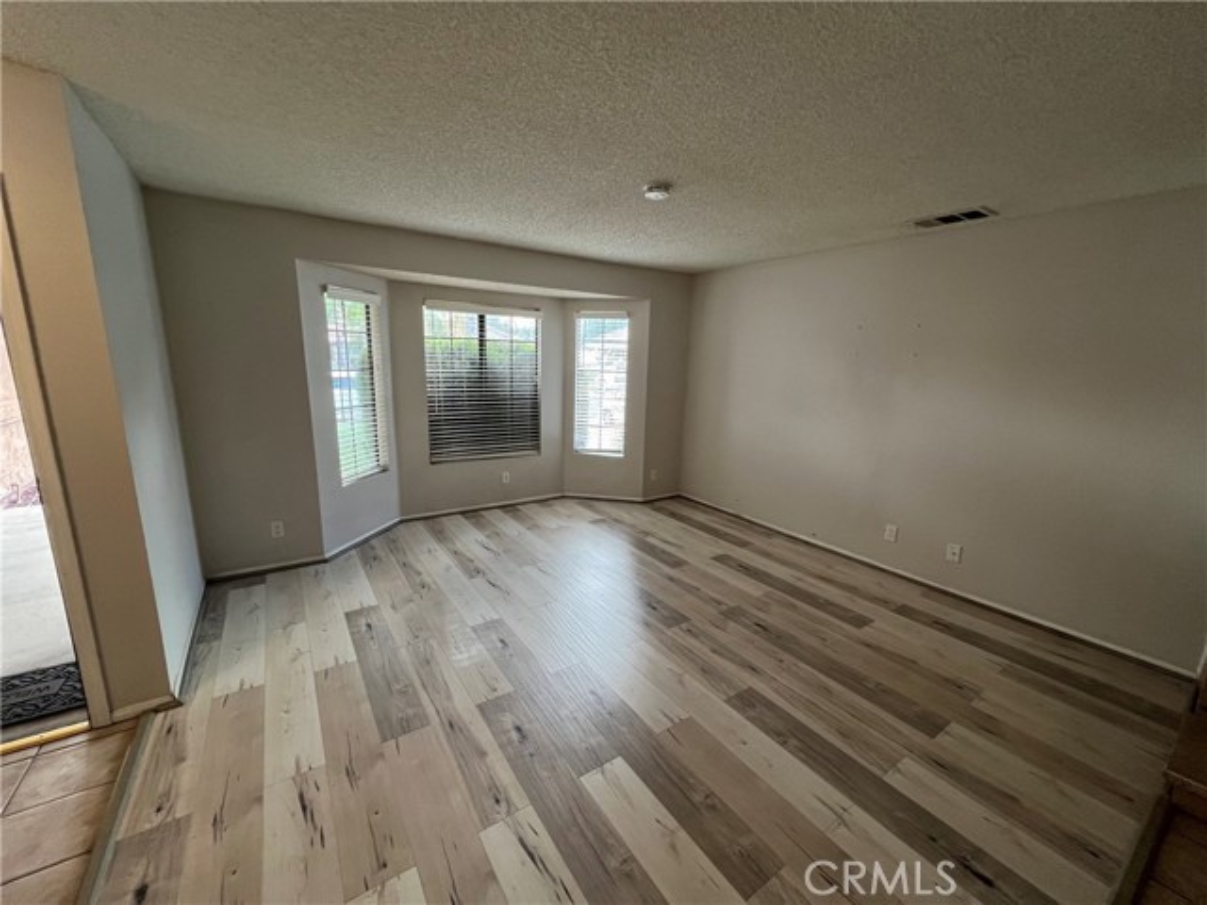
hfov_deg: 106.2
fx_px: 453
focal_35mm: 13
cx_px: 604
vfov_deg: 89.9
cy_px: 452
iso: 250
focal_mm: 1.57
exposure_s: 1/120
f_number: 1.8
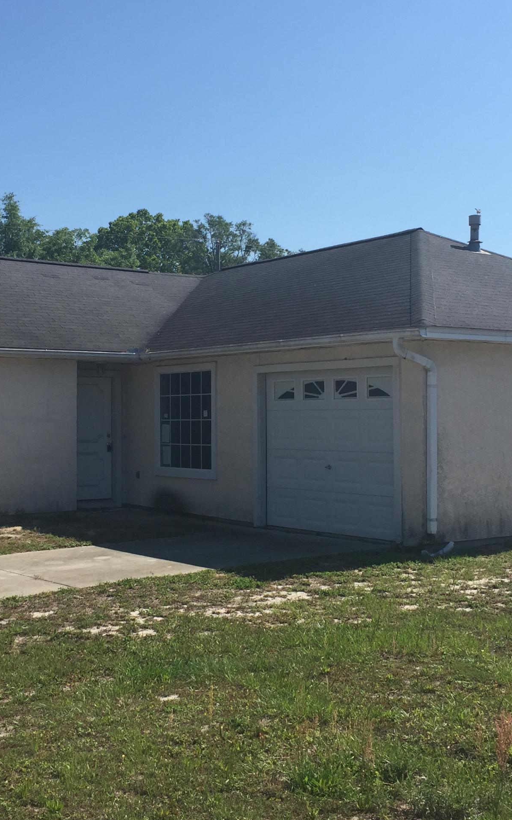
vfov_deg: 41.8
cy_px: 425
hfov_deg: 26.9
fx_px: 1071
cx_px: 241
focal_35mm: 48
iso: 32
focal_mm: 4.15
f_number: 2.2
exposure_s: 1/1799
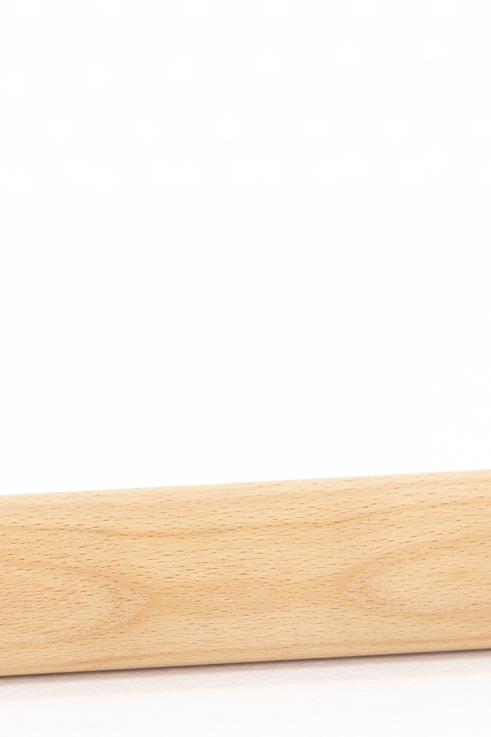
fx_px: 5624
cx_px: 77
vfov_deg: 7.5
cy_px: 423
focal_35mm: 275
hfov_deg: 5.0
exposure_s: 1/8
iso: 100
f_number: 8
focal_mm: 110
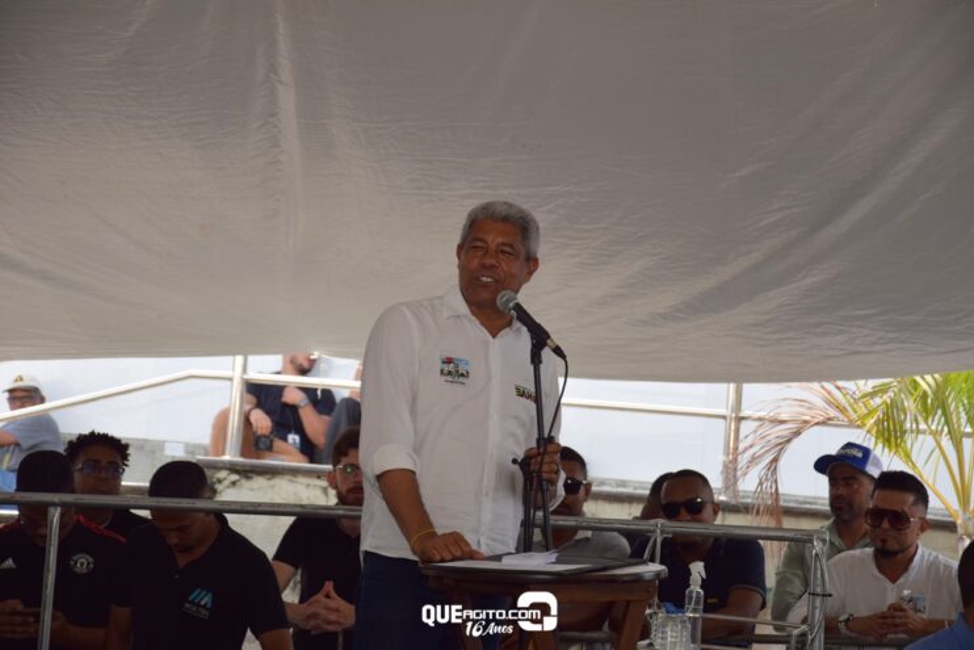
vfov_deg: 10.8
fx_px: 3450
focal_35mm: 128
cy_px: 325
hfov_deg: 16.1
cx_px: 487
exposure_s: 1/160
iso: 100
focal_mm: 85
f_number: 6.3
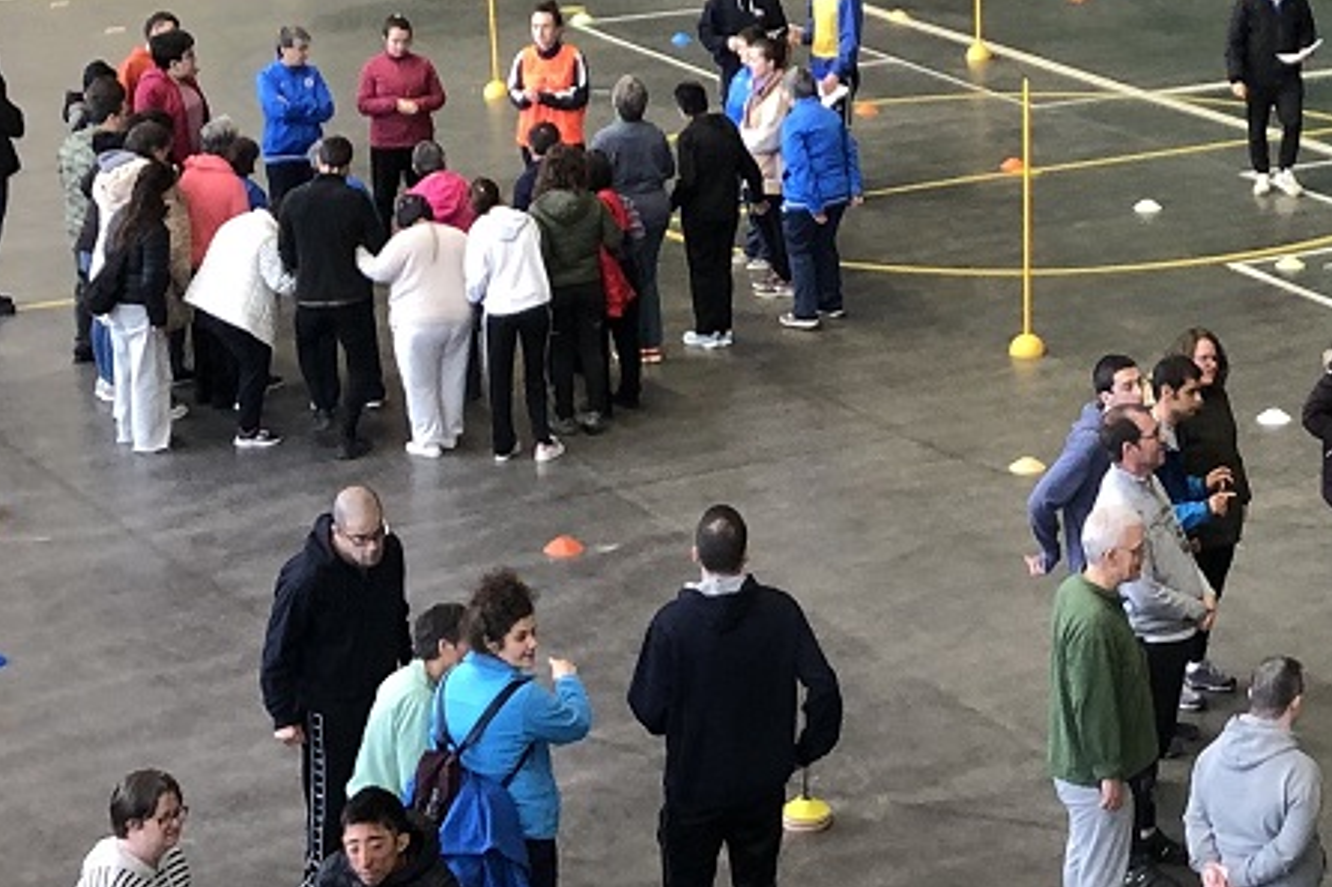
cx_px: 1123
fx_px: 3624
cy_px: 261
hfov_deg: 20.5
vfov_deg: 13.9
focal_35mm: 98
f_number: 1.8
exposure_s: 1/30
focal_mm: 3.99
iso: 32
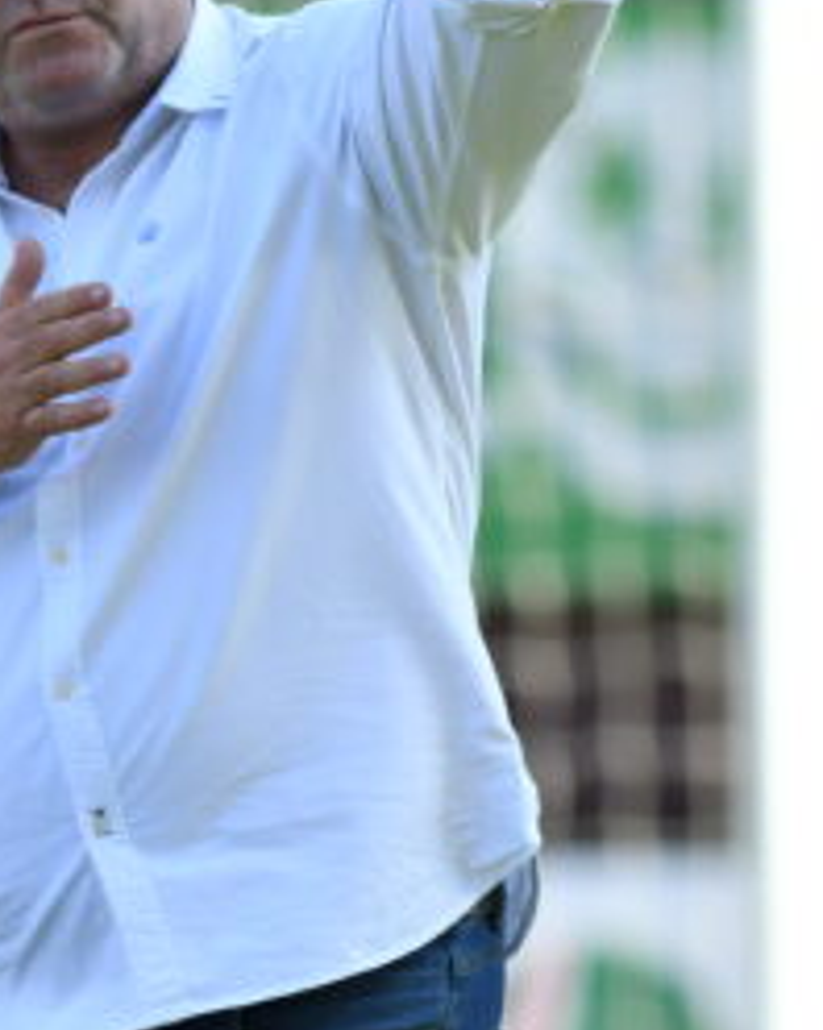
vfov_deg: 1.4
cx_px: -96
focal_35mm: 1364
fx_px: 41581
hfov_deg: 1.1
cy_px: 152
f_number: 4
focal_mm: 300
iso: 320
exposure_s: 1/1000
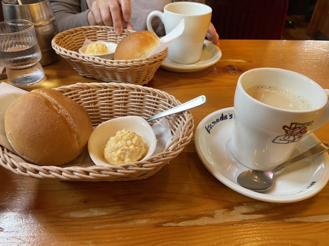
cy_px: 123
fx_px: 247
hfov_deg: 67.3
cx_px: 164
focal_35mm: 26
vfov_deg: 53.1
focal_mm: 4.2
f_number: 1.6
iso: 125
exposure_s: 1/50
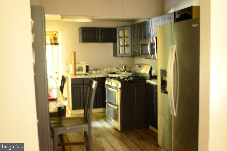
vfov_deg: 36.7
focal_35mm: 36
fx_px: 227
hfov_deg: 53.2
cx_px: 114
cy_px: 76
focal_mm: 24
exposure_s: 1.6
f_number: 2.8
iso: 1000
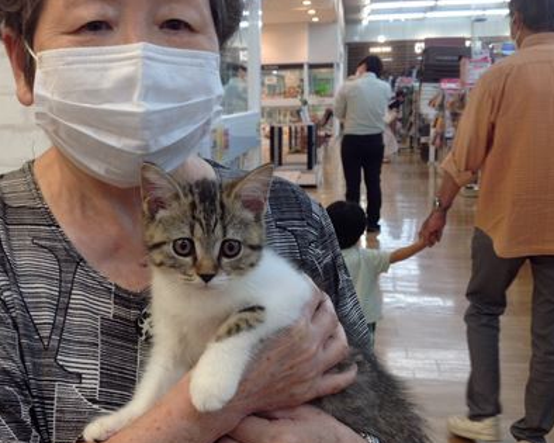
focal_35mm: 52
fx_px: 852
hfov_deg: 35.5
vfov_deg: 29.1
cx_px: 172
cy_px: 214
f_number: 2.4
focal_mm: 4.28
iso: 50
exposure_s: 1/40
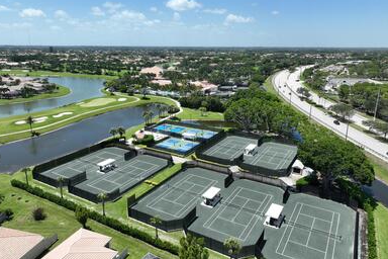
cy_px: 121
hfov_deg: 69.4
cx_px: 195
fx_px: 280
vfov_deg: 49.5
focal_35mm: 26
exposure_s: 1/1600
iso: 100
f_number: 2.8
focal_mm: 12.29
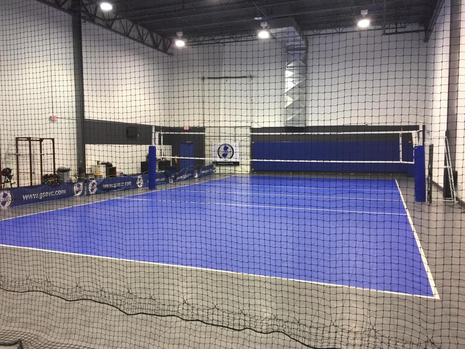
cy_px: 174
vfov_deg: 48.2
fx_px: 390
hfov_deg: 61.7
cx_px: 232
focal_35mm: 29
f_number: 2.2
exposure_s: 1/30
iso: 100
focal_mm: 4.15
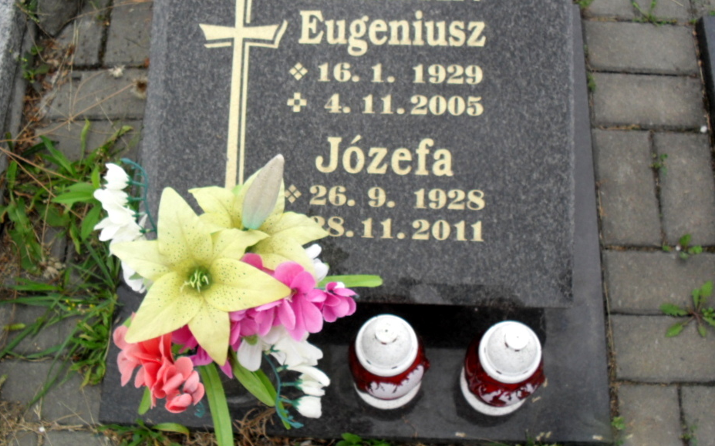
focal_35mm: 41
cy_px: 215
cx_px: 336
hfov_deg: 48.2
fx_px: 799
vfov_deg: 31.2
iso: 100
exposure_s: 1/250
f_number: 3.2
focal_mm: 6.3
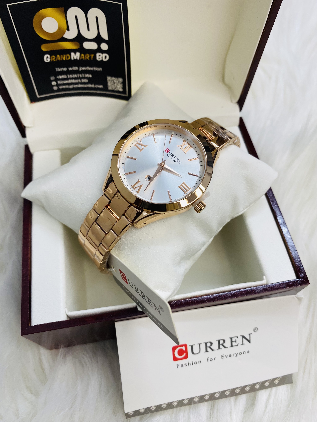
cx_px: 158
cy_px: 211
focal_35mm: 26
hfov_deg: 53.1
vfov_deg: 67.3
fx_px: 317
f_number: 1.8
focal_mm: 4.25
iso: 50
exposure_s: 1/100
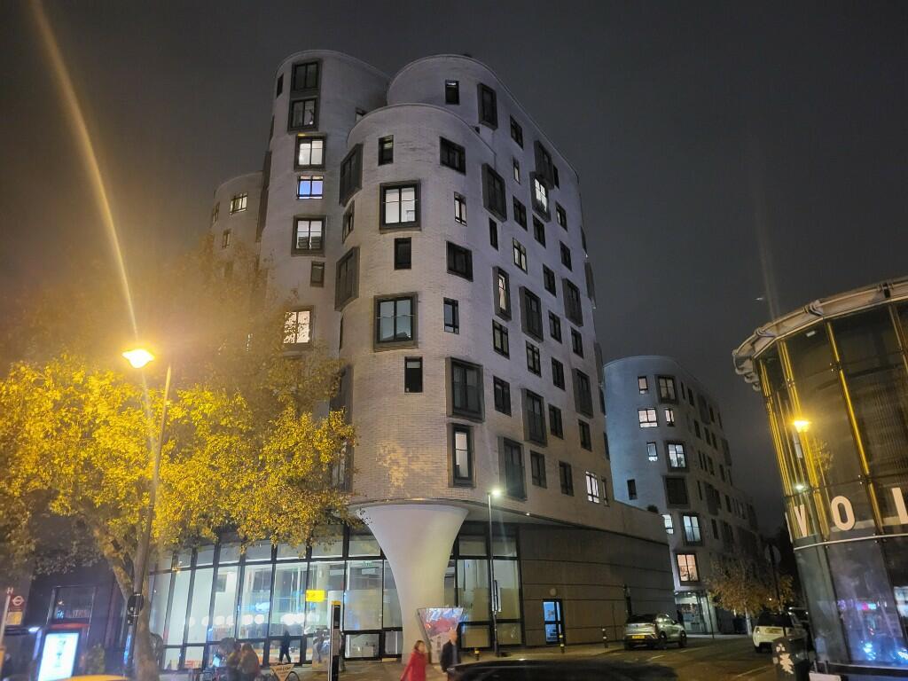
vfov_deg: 53.1
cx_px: 454
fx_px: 682
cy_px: 340
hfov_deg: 67.3
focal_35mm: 26
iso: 1250
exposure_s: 1/25
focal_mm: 5.4
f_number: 1.8
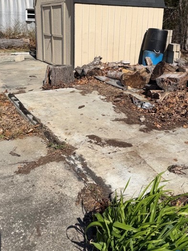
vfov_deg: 51.4
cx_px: 92
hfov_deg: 40.7
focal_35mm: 35
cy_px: 78
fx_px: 254
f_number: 1.78
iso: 80
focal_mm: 6.76
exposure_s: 1/8130
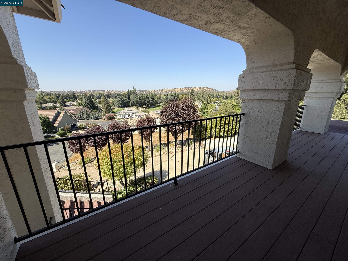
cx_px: 174
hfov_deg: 102.1
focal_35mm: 14
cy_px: 130
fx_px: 141
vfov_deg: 85.7
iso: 50
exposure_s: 1/1464
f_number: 2.2
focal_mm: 2.22
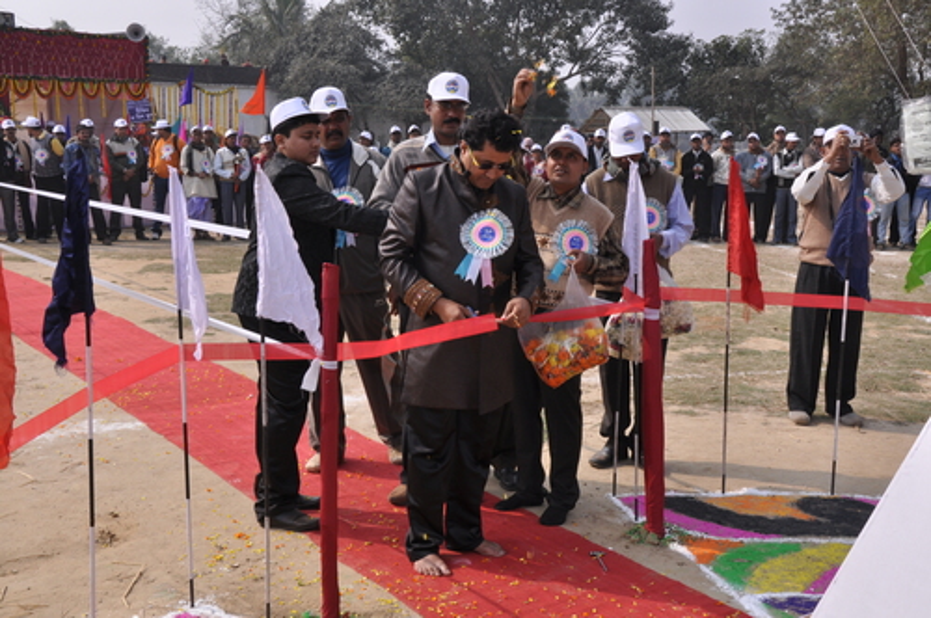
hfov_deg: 46.5
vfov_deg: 31.8
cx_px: 466
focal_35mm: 42
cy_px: 309
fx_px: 1085
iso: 200
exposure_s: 1/125
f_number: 13
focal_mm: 28
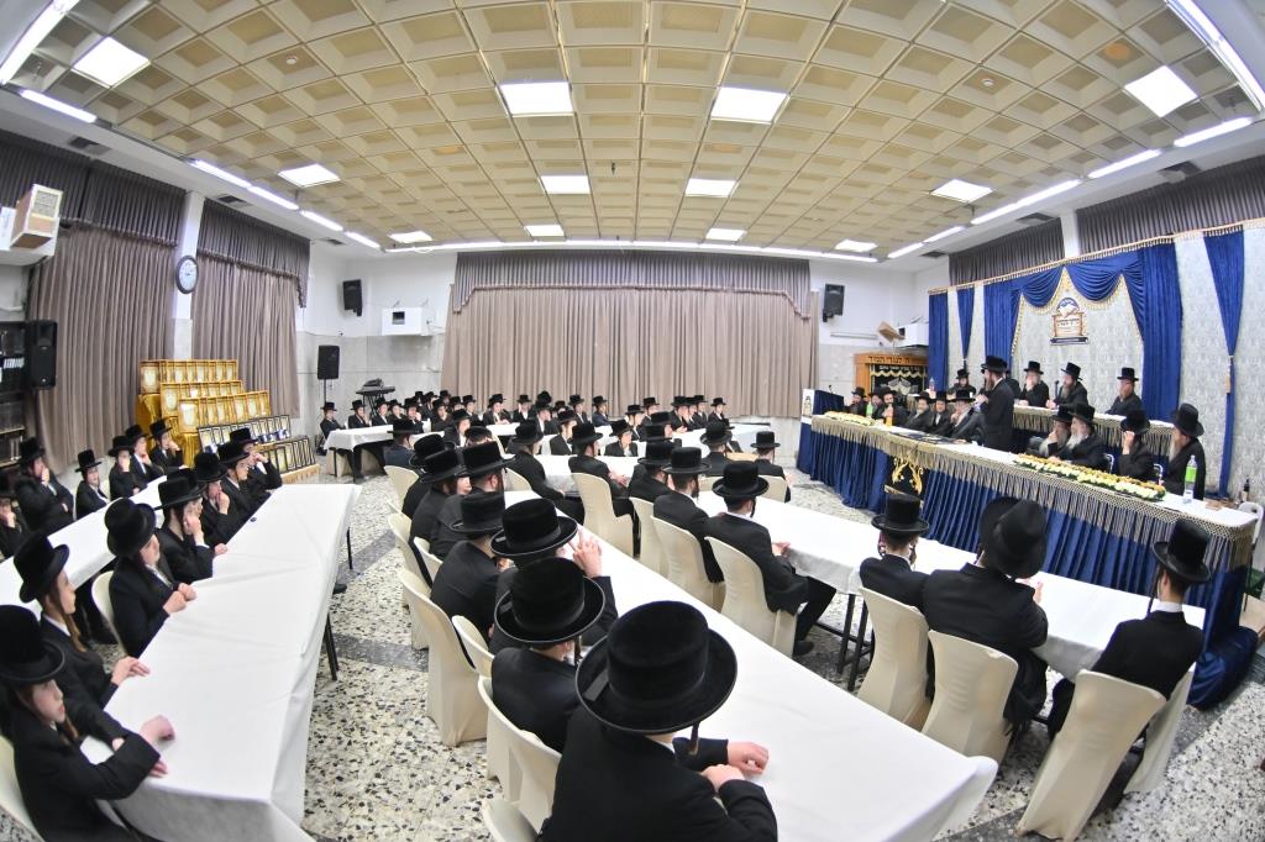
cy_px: 421
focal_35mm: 15
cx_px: 632
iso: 500
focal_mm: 10.5
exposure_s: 1/200
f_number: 2.8
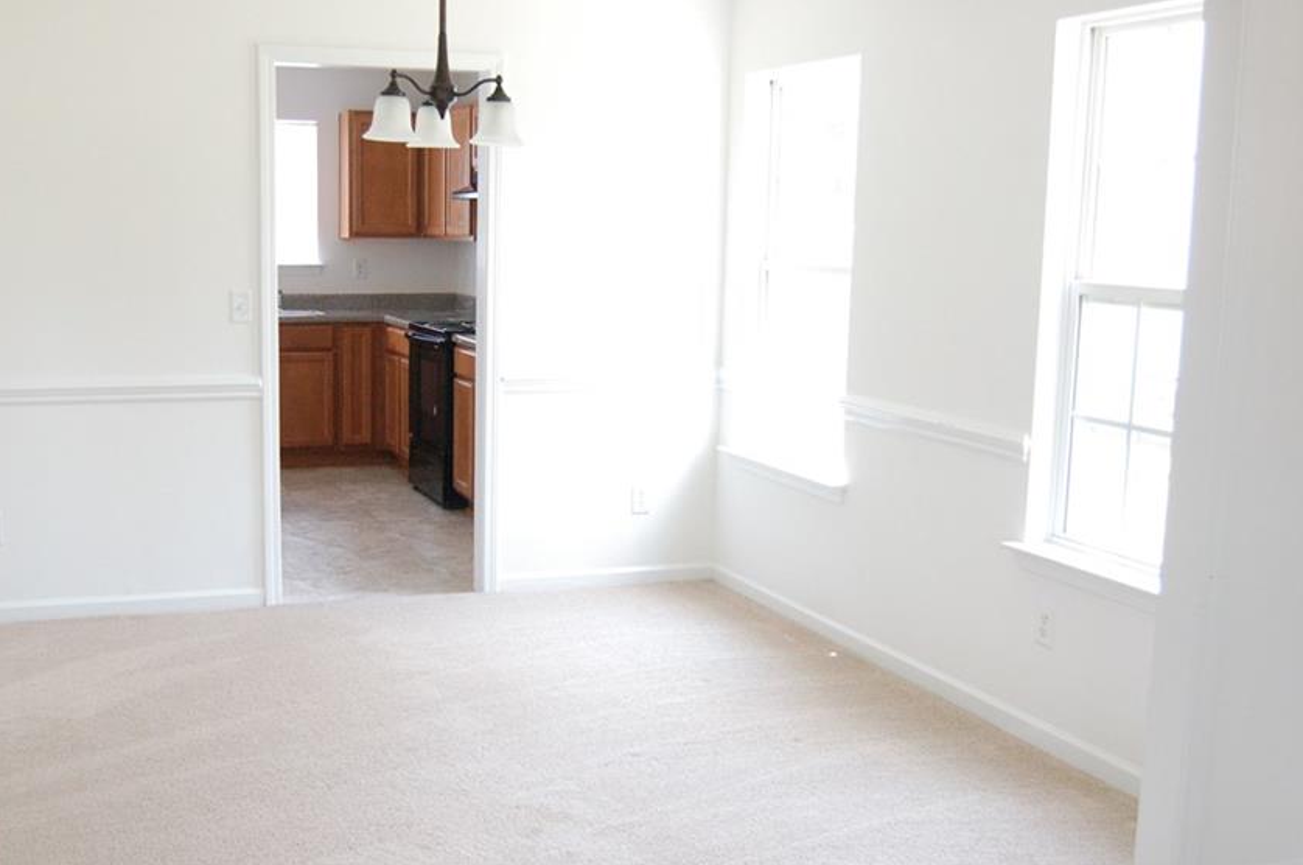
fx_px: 1590
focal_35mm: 44
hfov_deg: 44.4
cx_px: 533
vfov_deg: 30.4
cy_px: 476
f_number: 4.5
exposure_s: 1/200
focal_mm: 24
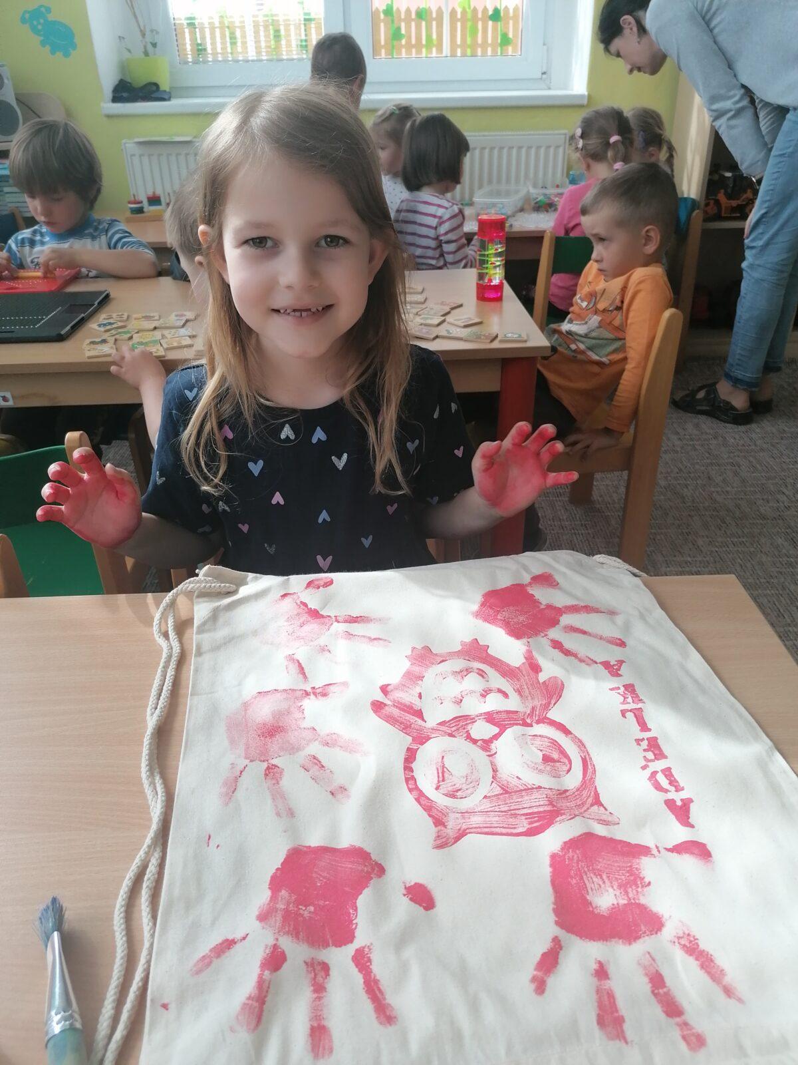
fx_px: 830
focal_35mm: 27
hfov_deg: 51.4
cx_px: 399
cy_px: 532
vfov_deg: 65.3
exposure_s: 1/100
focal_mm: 4.75
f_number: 1.8
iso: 100
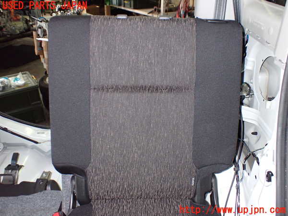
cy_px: 108
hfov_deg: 60.0
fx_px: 250
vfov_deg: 46.8
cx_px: 144
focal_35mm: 30
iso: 800
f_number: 6.3
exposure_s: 1/30
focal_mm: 5.4
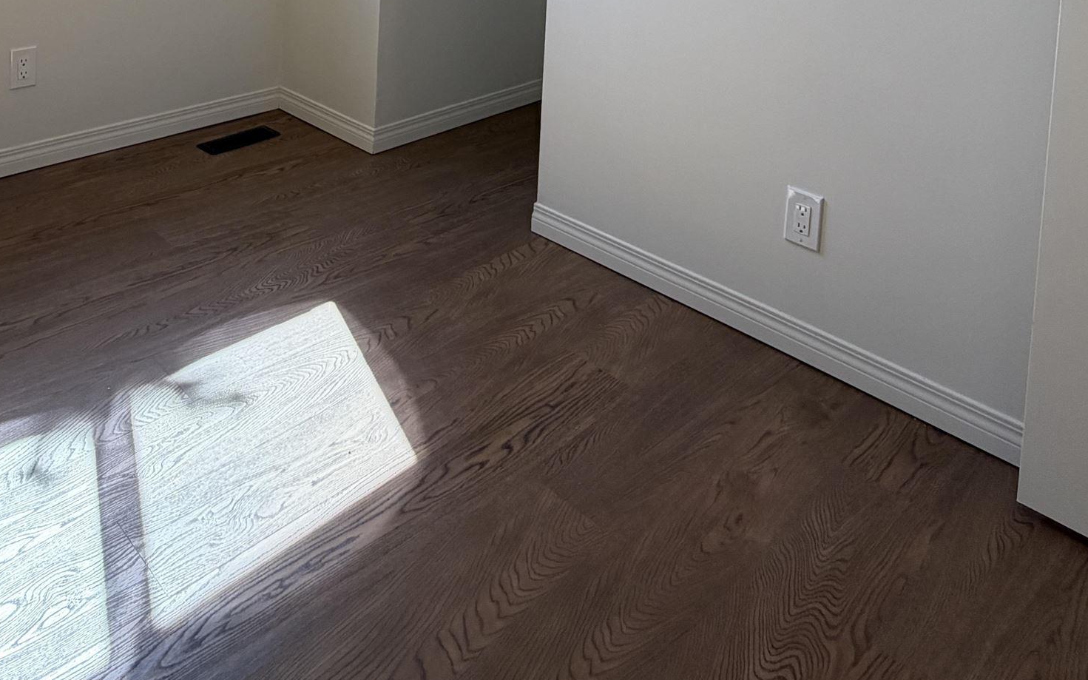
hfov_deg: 60.7
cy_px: -149
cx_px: 430
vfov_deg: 32.8
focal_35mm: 31
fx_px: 919
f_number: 2.2
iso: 80
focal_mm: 2.22
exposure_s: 1/120
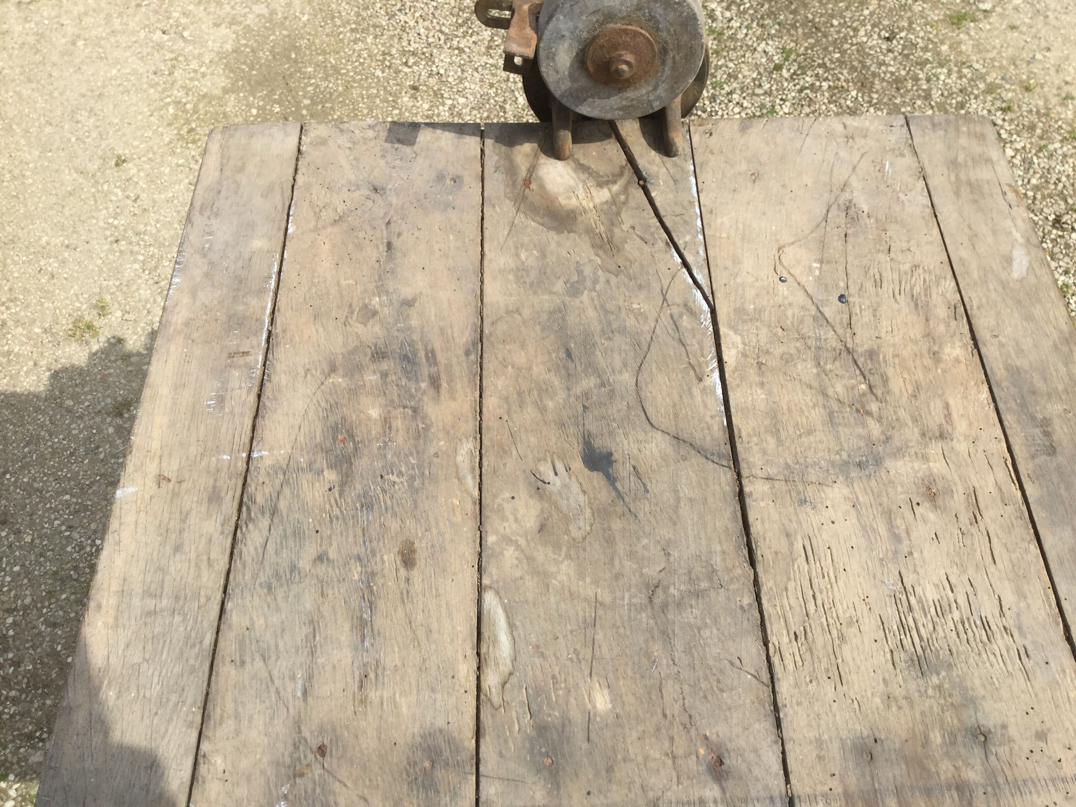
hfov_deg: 58.4
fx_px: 964
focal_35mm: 31
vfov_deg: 45.4
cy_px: 404
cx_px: 538
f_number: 2.4
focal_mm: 3.3
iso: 25
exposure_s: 1/1018
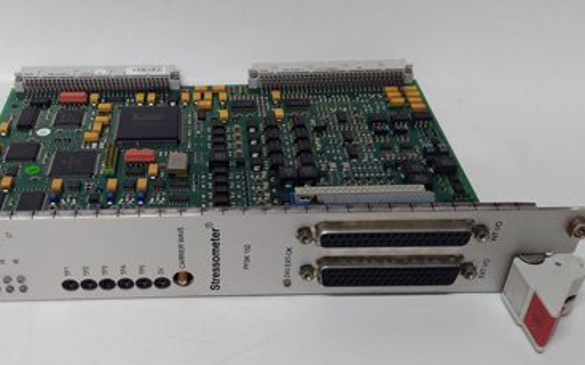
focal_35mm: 39
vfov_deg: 32.7
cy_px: 202
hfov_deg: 49.9
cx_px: 217
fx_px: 621
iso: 182
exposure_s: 1/33
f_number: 2
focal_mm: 3.79
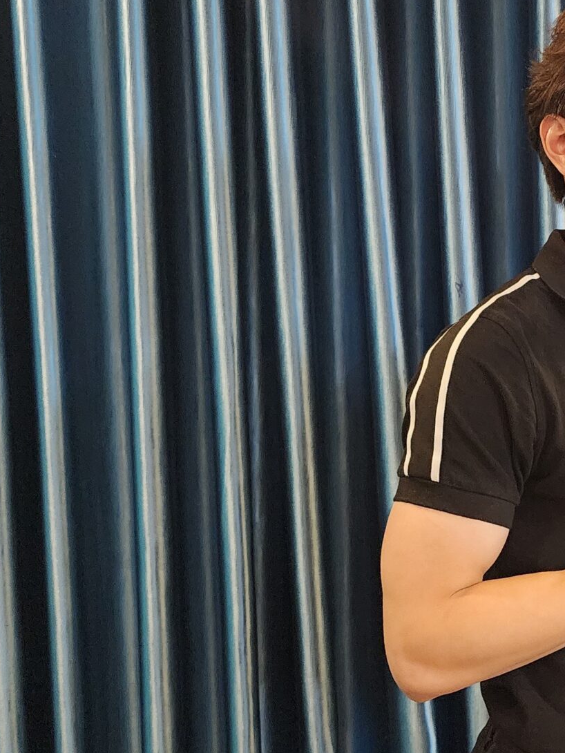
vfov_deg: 35.5
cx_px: 609
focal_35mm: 54
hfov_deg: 25.3
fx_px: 1175
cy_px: 417
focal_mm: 6.4
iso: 800
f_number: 1.8
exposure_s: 1/100
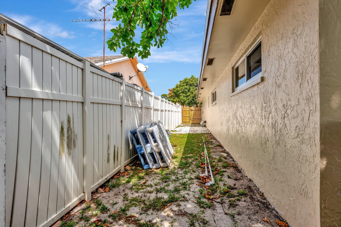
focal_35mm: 18
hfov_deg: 91.3
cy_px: 114
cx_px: 170
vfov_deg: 68.6
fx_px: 167
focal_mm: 17.6
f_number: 8
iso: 400
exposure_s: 1/640
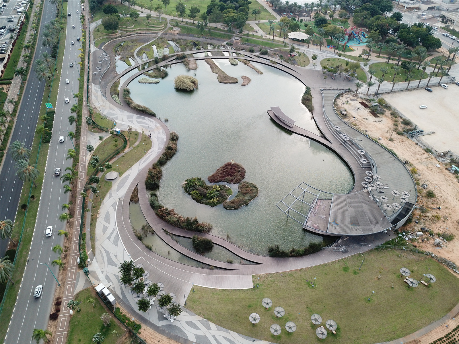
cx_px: 230
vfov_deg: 53.1
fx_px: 345
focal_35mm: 26
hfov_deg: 67.3
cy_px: 172
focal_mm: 4.73
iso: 131
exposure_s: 1/100
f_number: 2.2
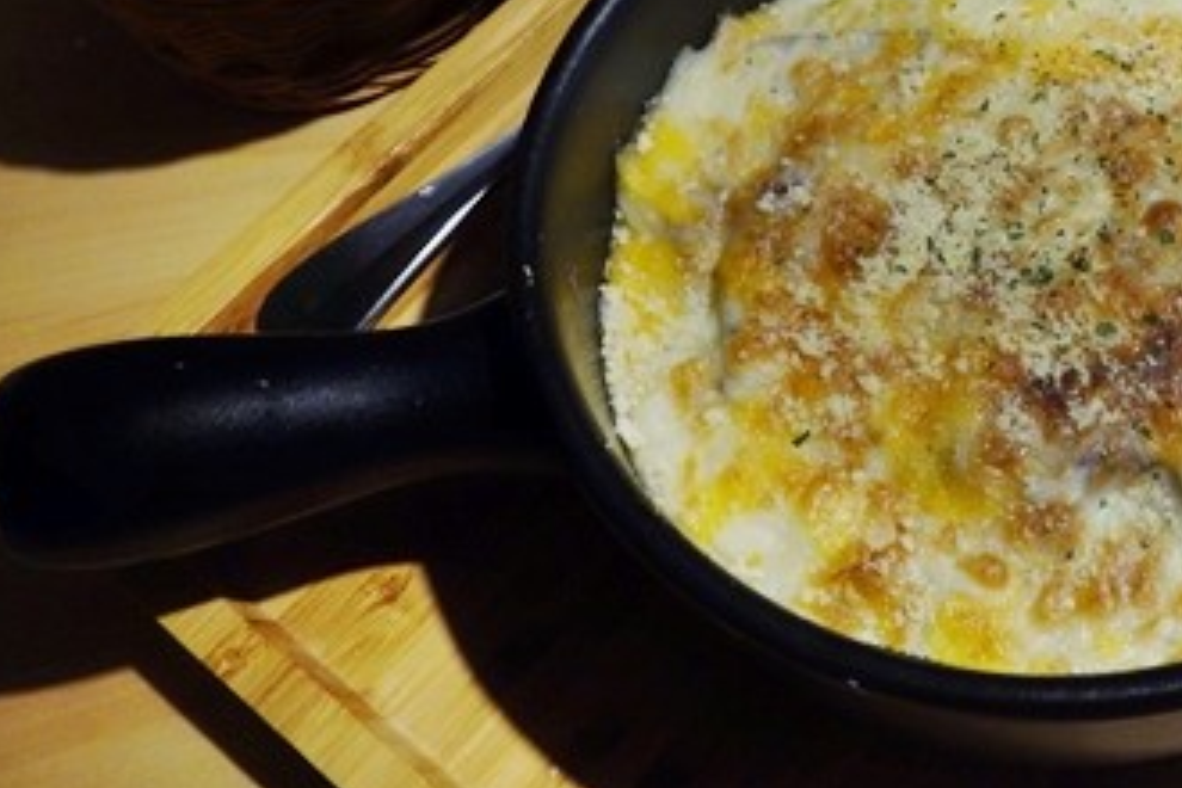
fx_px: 2134
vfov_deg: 20.4
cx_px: 1089
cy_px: 59
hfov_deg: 29.5
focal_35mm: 65
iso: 640
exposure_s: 1/40
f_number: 6.3
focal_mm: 12.32
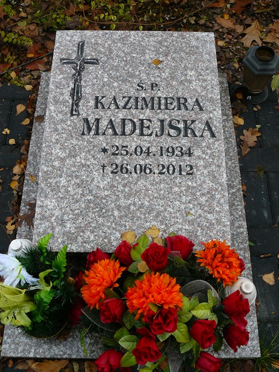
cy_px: 190
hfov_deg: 38.7
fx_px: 398
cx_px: 137
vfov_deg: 50.1
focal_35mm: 37
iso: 100
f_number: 4
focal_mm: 6
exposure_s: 1/160
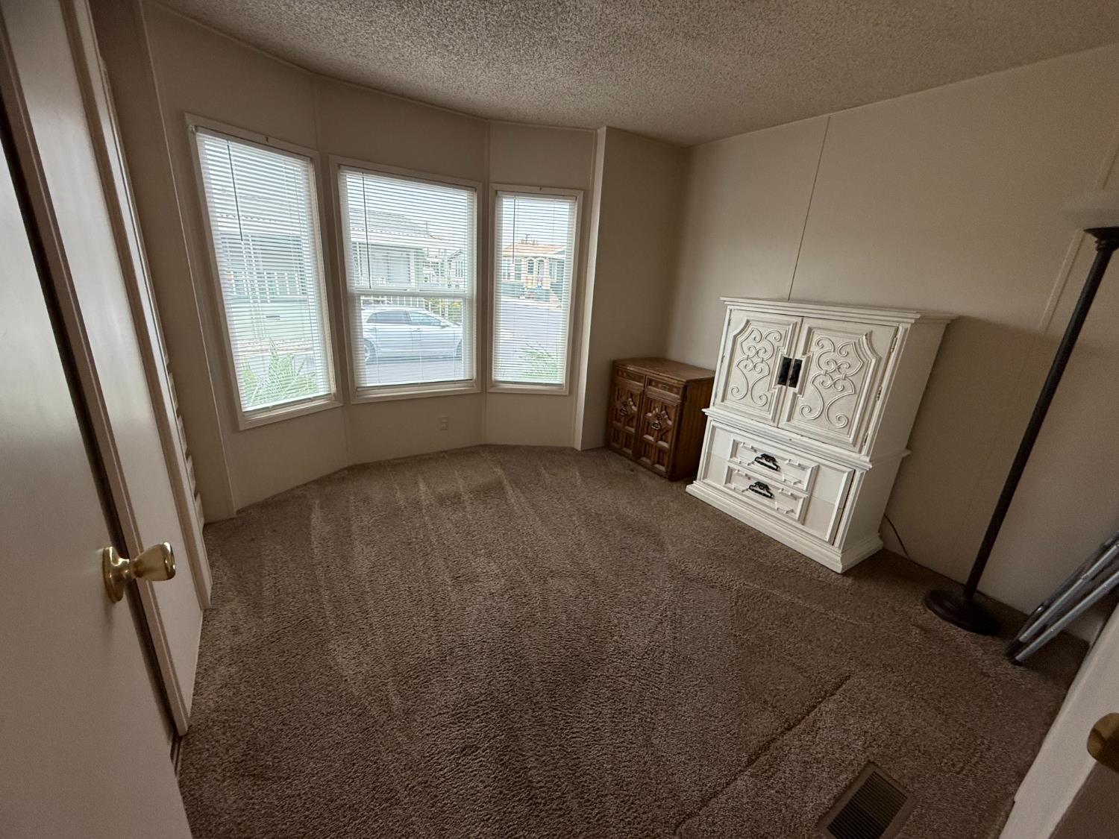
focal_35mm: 14
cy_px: 420
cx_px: 560
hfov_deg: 102.1
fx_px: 453
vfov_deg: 85.7
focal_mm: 2.22
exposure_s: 1/120
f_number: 2.2
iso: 250
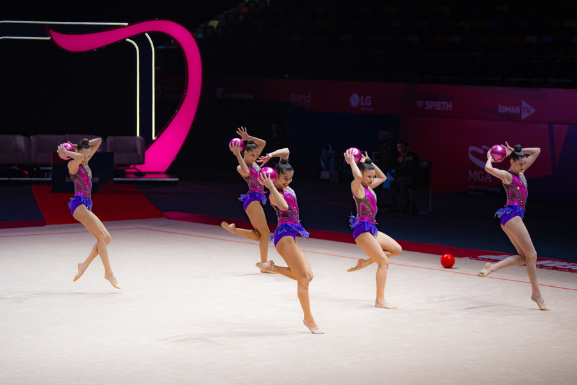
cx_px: 288
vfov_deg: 11.6
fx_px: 1891
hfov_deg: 17.3
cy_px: 192
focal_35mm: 118
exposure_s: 1/1000
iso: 2000
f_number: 2.8
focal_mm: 118
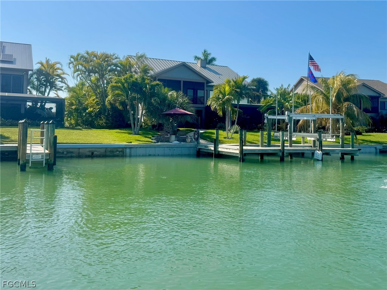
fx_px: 268
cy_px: 145
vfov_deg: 56.8
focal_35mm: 24
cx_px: 194
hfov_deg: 71.6
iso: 80
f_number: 1.78
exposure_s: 1/7092
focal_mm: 6.76
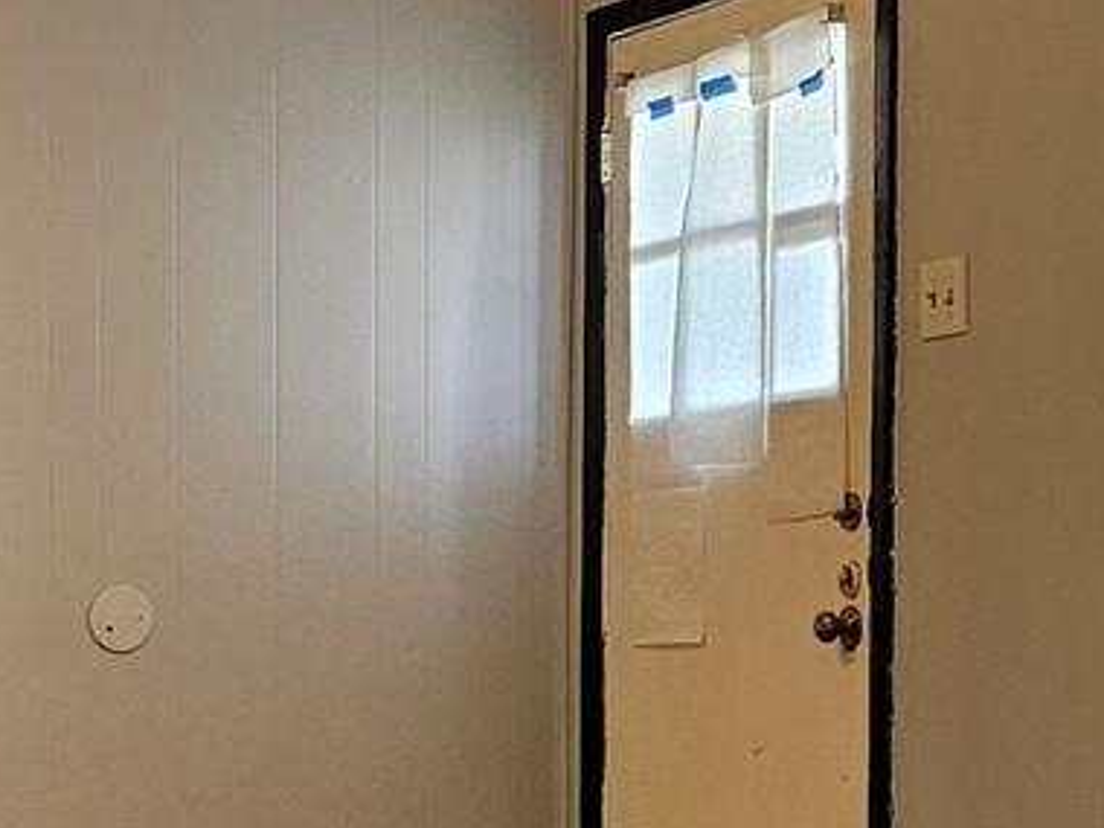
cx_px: -186
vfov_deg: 11.9
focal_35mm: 124
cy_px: 648
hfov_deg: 15.4
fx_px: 3955
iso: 160
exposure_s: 1/120
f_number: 1.8
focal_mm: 5.4
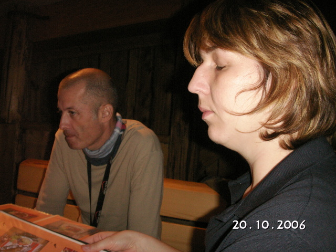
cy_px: 126
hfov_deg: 50.1
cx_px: 168
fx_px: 359
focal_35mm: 37
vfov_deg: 38.7
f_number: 3.5
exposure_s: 1/40
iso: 160
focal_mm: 7.7
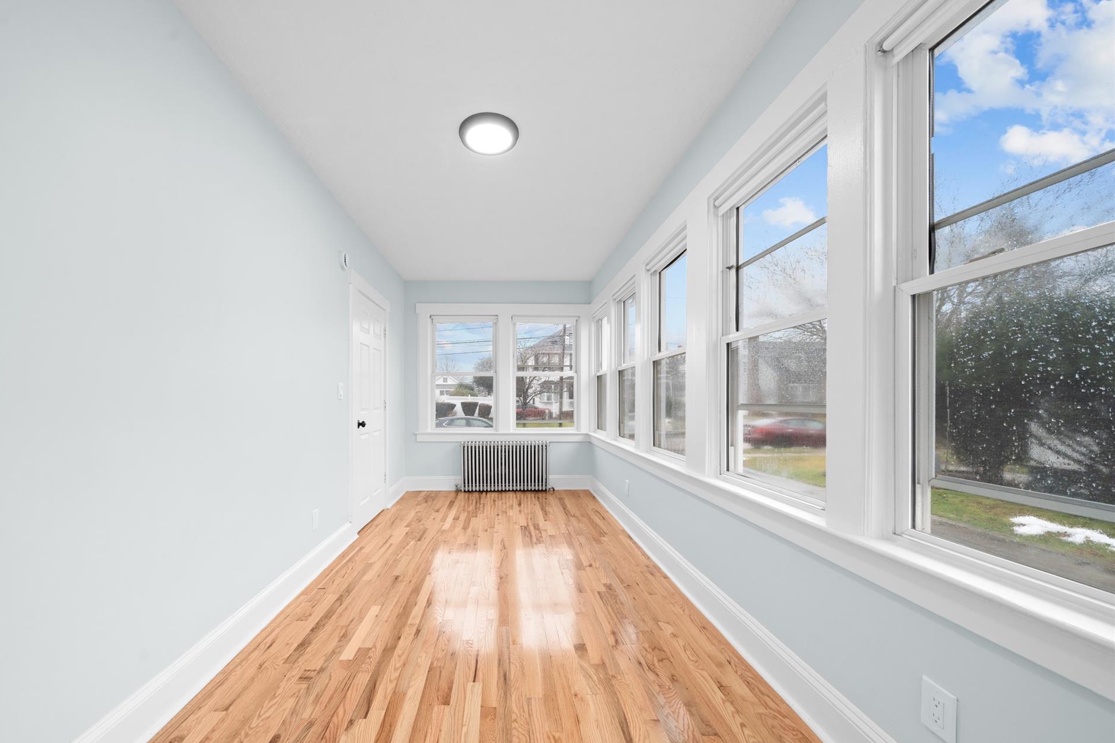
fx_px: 403
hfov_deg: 108.1
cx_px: 511
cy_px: 395
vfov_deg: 85.3
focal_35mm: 13
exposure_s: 1/5
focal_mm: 12
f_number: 8
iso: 250
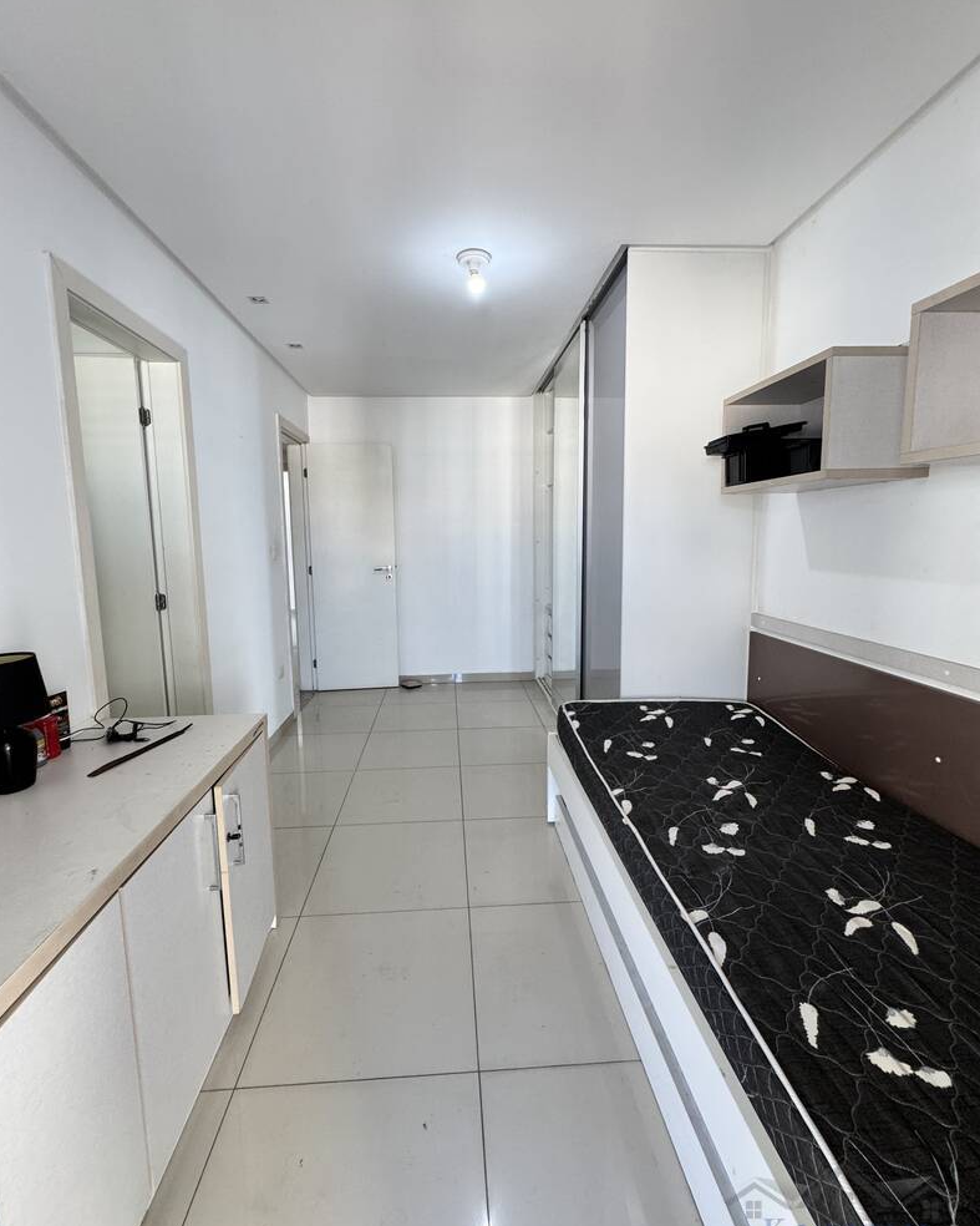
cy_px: 601
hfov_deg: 84.0
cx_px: 478
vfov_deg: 96.8
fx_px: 544
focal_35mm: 15
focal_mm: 2.22
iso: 200
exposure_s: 1/60
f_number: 2.2
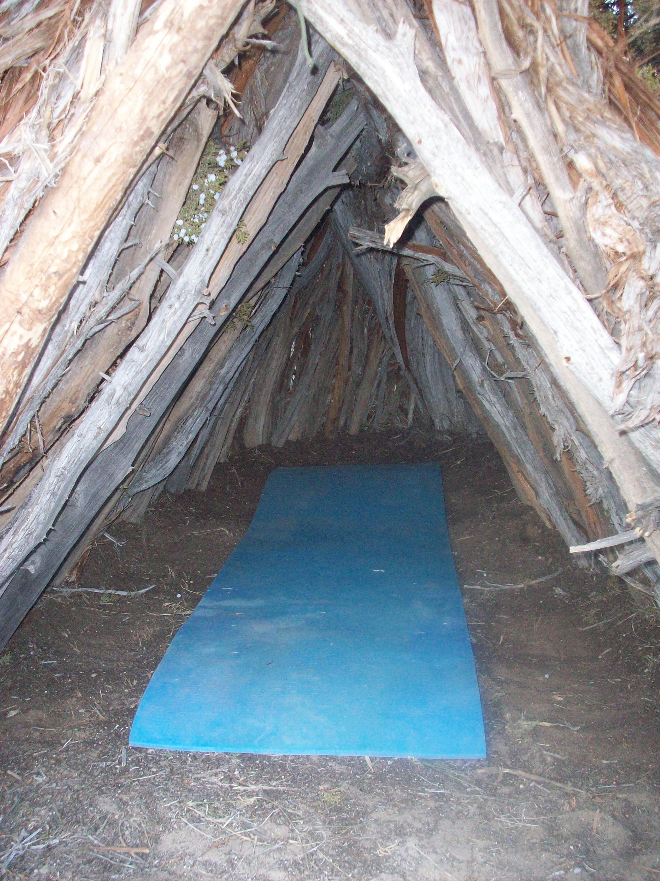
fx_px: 941
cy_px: 440
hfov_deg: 38.7
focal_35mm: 37
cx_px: 330
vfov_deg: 50.1
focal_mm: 6.2
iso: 200
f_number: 2.8
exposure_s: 1/64
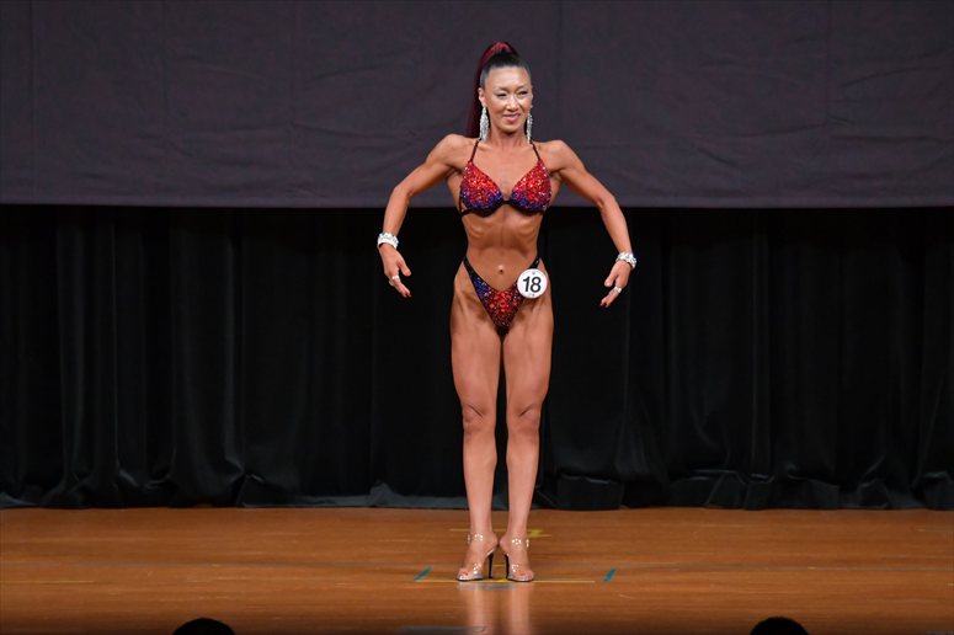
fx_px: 7152
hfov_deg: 7.6
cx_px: 477
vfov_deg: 5.1
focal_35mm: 270
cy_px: 318
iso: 4000
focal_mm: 180
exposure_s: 1/400
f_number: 5.6
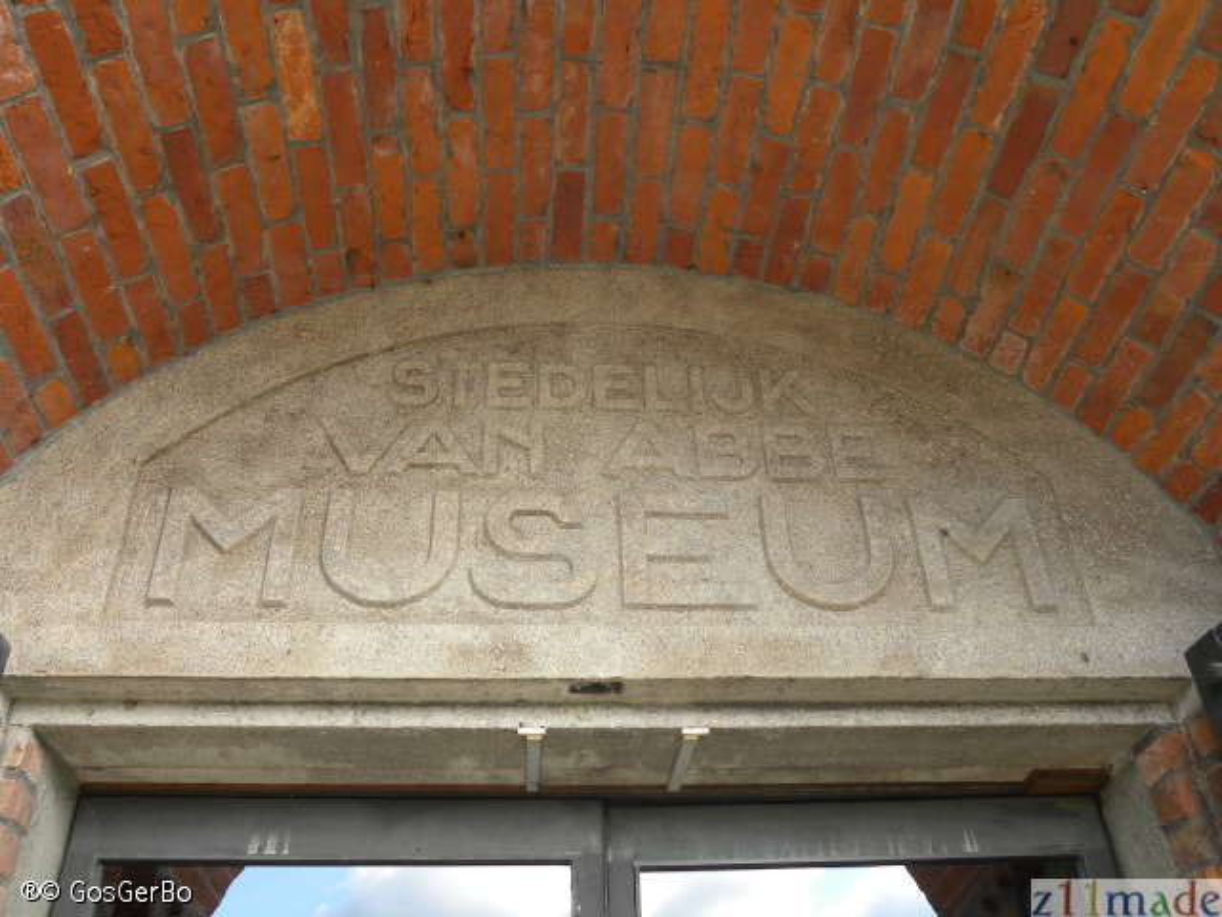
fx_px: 1165
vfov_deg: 42.9
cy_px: 458
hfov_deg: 55.4
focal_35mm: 33
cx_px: 611
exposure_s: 1/84.7
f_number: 2.8
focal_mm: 5.9
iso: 86
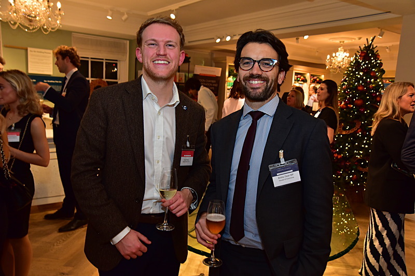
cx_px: 208
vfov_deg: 41.1
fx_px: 369
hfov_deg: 58.7
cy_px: 138
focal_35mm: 32
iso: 1600
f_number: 5.6
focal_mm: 32
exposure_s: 1/50
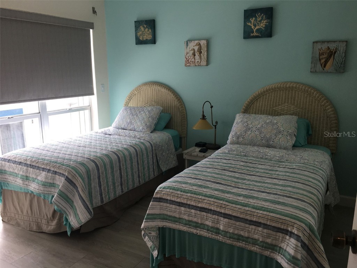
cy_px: 134
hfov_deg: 61.7
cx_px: 178
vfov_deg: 48.2
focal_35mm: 29
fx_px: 299
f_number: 2.2
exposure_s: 1/120
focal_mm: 4.15
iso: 32
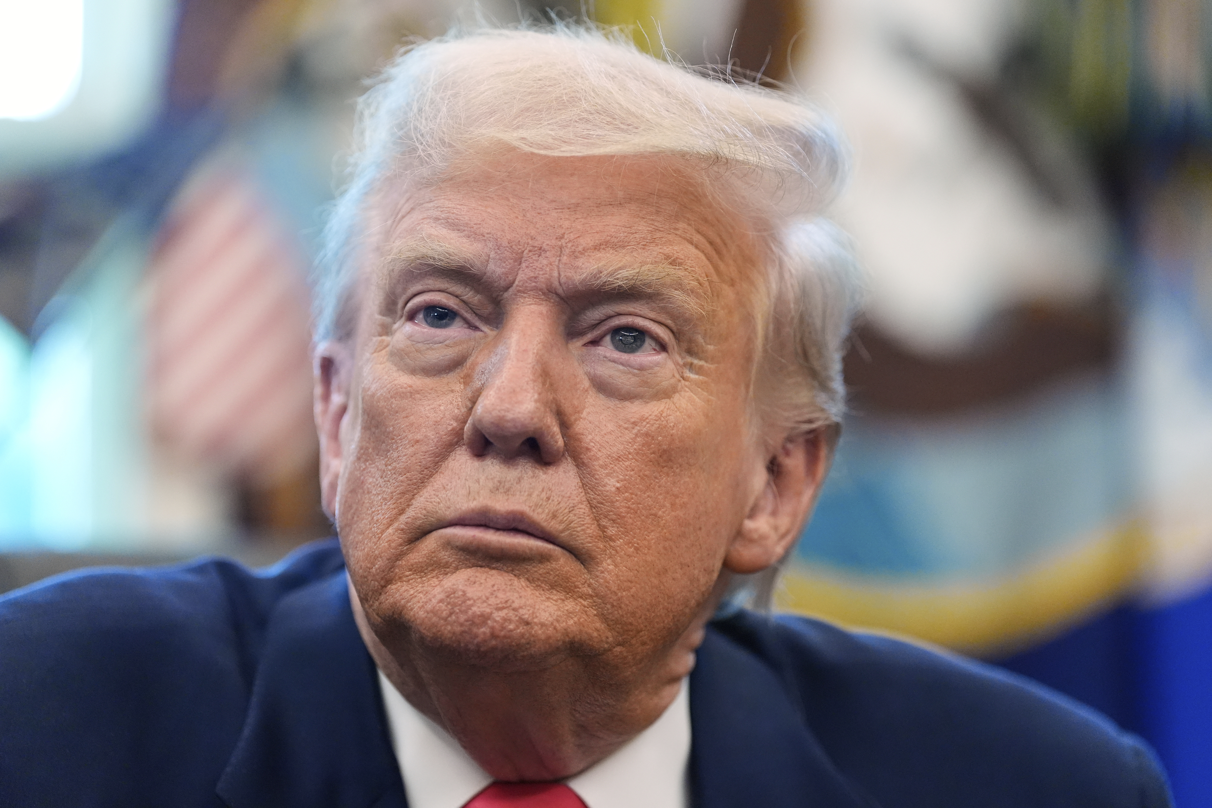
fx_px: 5757
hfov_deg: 12.0
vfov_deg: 8.0
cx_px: 606
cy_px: 404
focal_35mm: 171
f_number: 3.2
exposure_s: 1/320
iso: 3200
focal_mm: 171
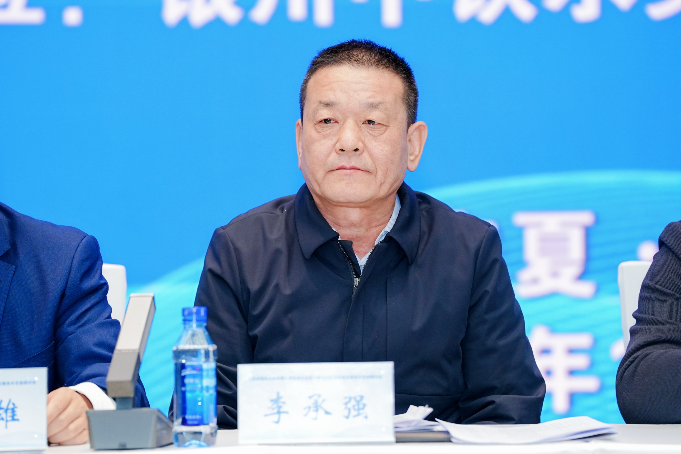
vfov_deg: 6.9
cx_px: 340
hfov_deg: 10.3
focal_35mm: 200
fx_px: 3783
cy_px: 227
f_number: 4.5
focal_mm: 200
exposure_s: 1/160
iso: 2500
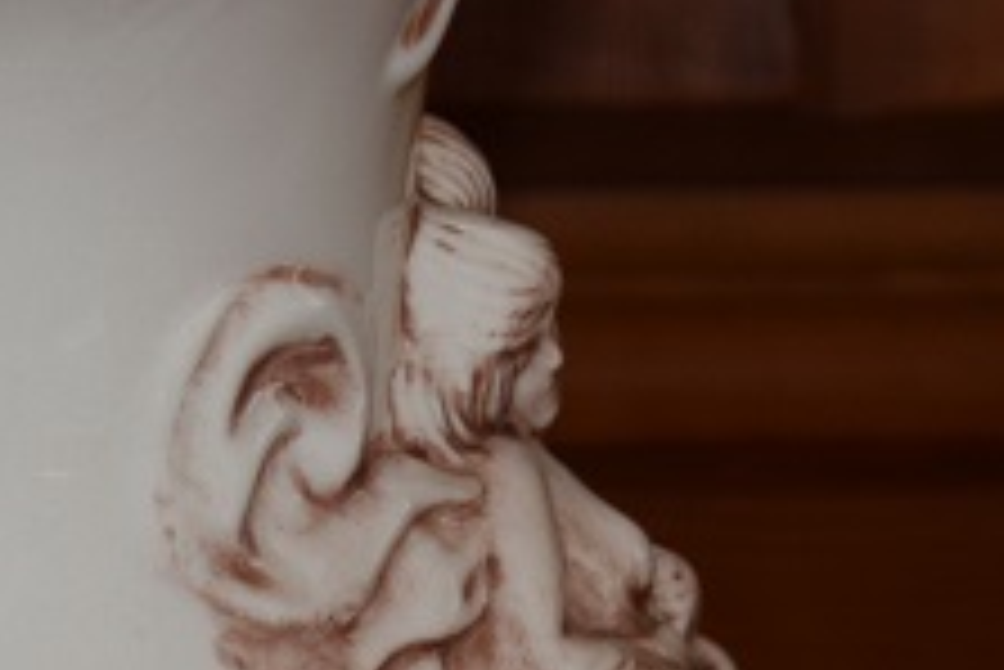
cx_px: 68
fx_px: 5860
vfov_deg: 6.5
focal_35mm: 210
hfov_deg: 9.7
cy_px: 859
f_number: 4
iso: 400
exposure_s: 1/60
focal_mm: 26
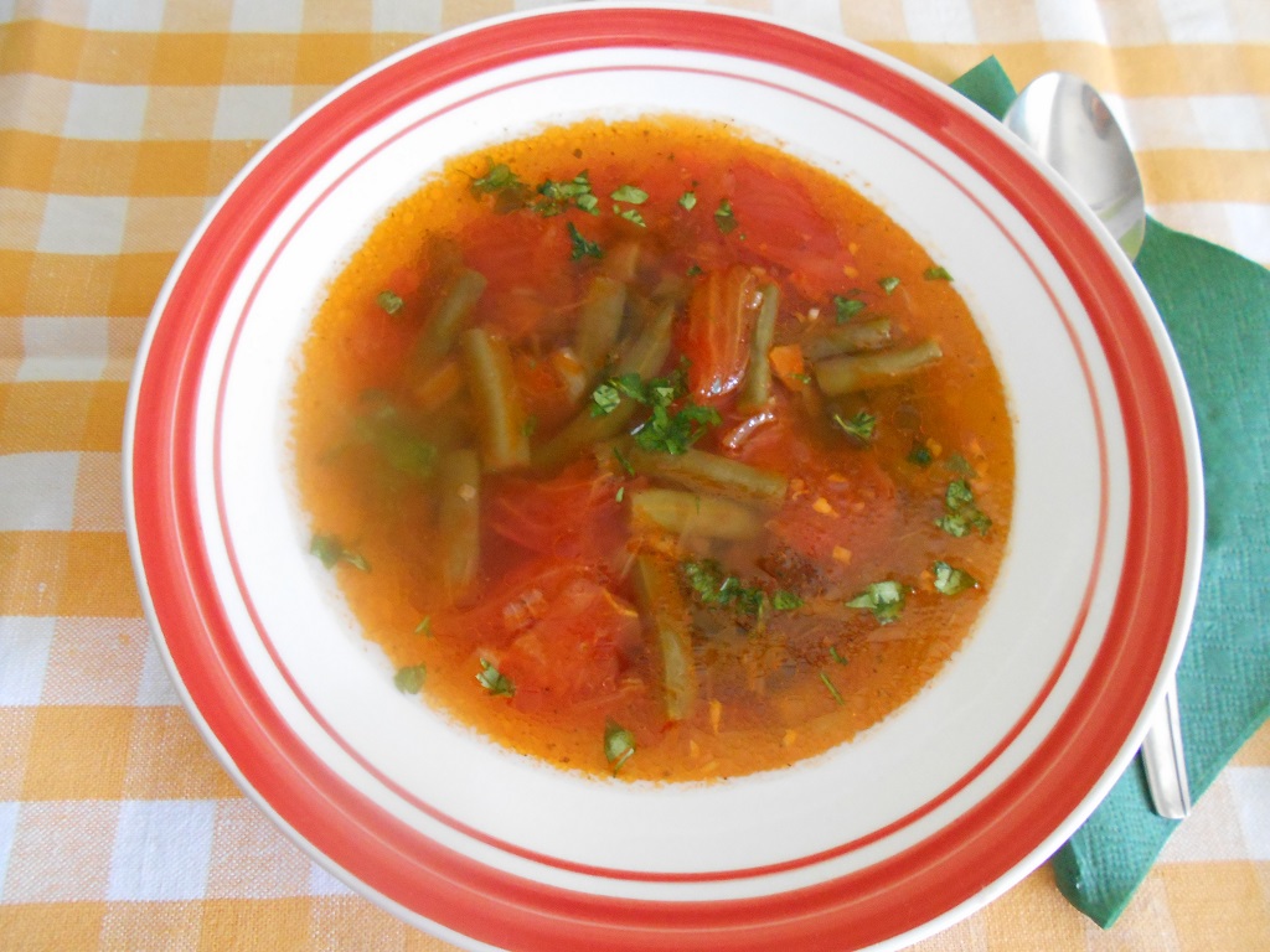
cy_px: 476
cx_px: 635
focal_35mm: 26
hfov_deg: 67.3
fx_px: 954
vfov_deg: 53.1
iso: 800
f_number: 3.2
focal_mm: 4.6
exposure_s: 1/60
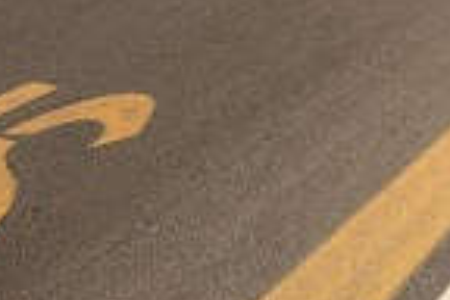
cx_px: 738
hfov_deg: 17.0
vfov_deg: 12.1
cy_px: -223
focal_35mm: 105
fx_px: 1312
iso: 32
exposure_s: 1/2564
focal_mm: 4.15
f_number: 2.2
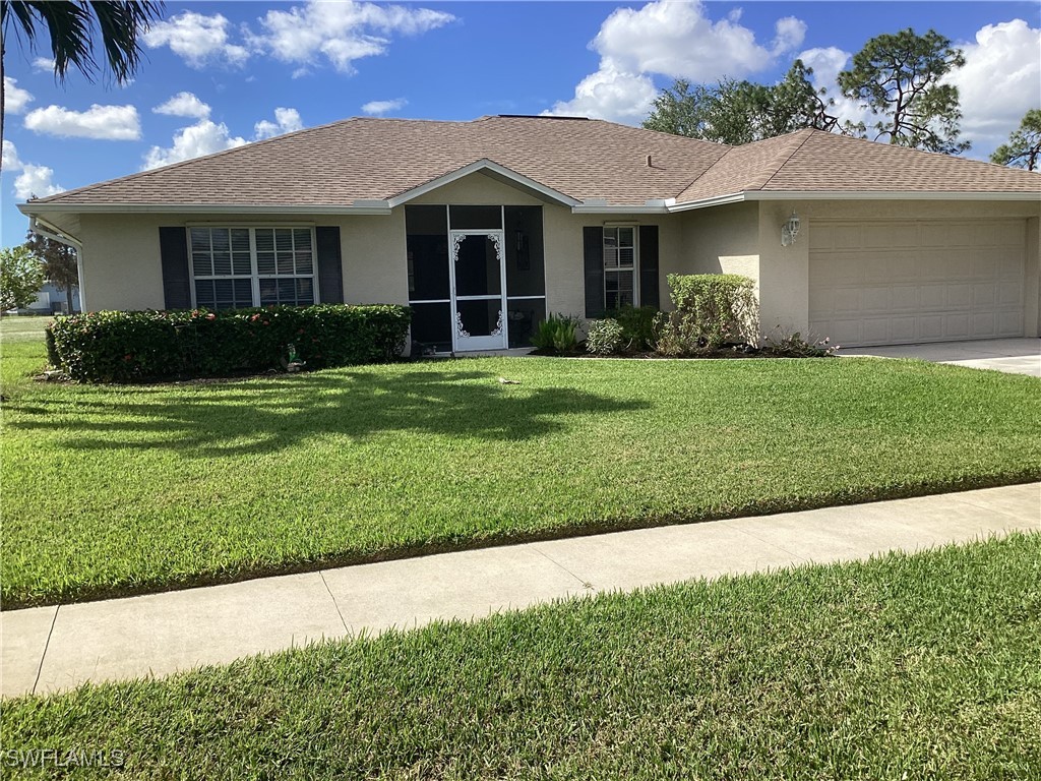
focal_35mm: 31
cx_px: 520
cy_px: 390
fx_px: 932
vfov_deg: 45.4
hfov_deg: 58.4
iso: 25
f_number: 2.4
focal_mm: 3.3
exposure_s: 1/1274
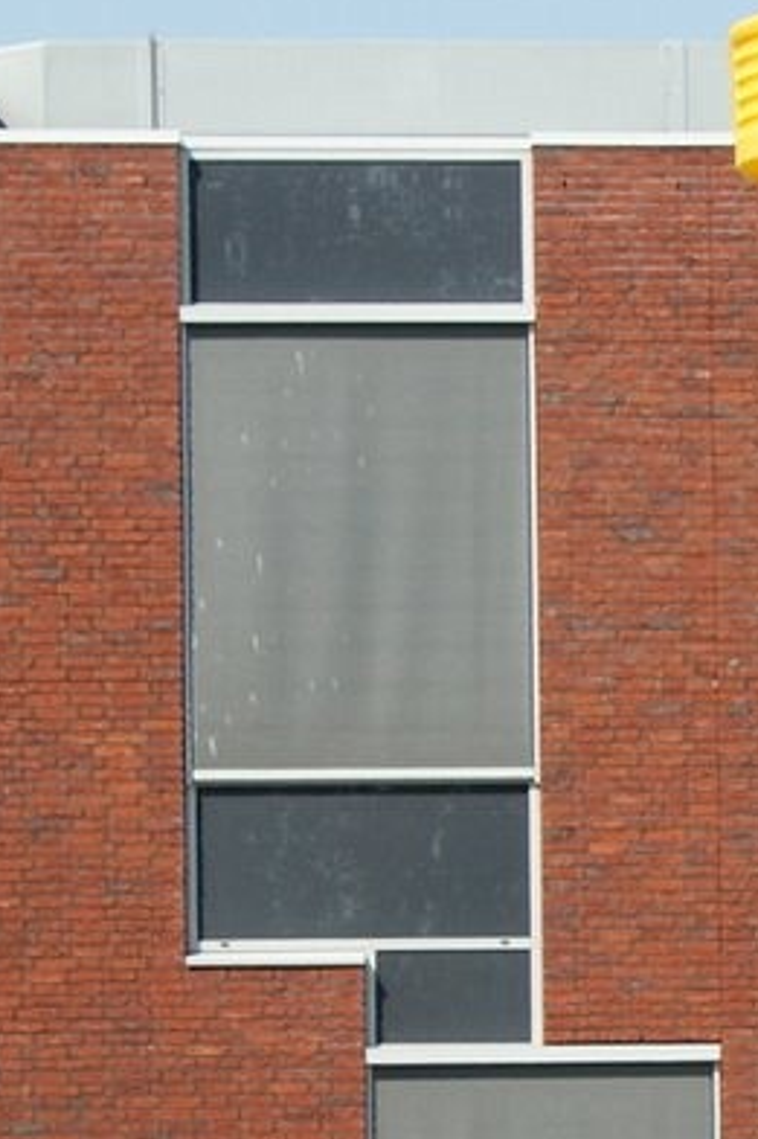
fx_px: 5074
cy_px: 1165
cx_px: 309
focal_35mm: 161
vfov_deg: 12.6
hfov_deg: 8.5
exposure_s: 1/320
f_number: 9
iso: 200
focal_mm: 35
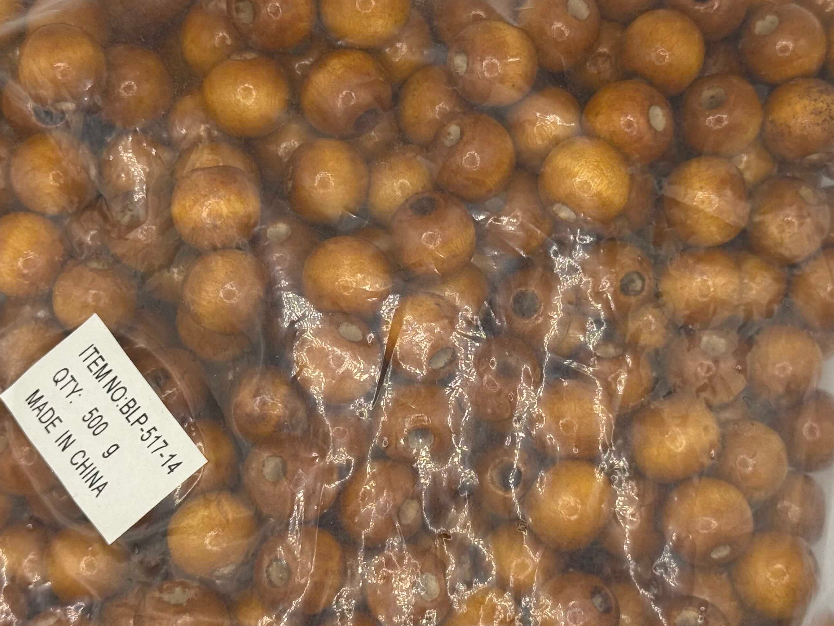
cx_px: 433
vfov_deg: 19.6
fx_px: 1807
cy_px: 357
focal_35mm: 75
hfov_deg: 26.0
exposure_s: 1/182
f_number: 1.78
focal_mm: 6.76
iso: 64
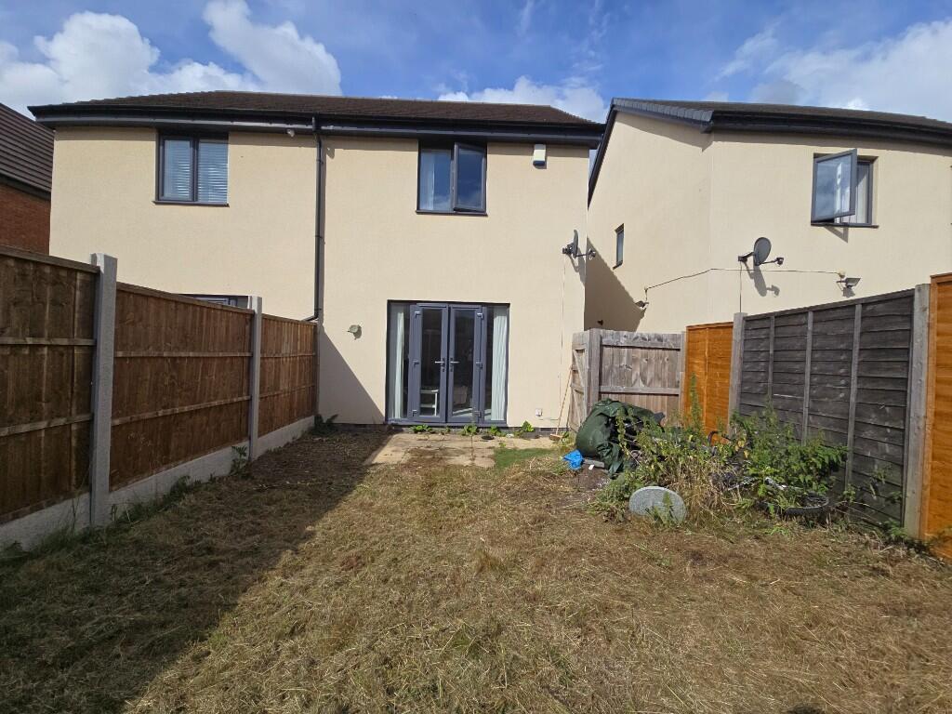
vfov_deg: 89.9
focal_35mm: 13
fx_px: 358
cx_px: 476
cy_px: 357
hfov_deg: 106.2
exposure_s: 1/3418
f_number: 2.2
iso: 50
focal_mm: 2.2
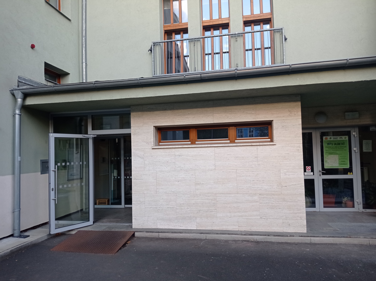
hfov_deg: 63.5
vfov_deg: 49.7
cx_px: 188
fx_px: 304
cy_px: 140
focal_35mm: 28
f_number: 1.79
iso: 100
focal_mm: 4.74
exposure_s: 1/201
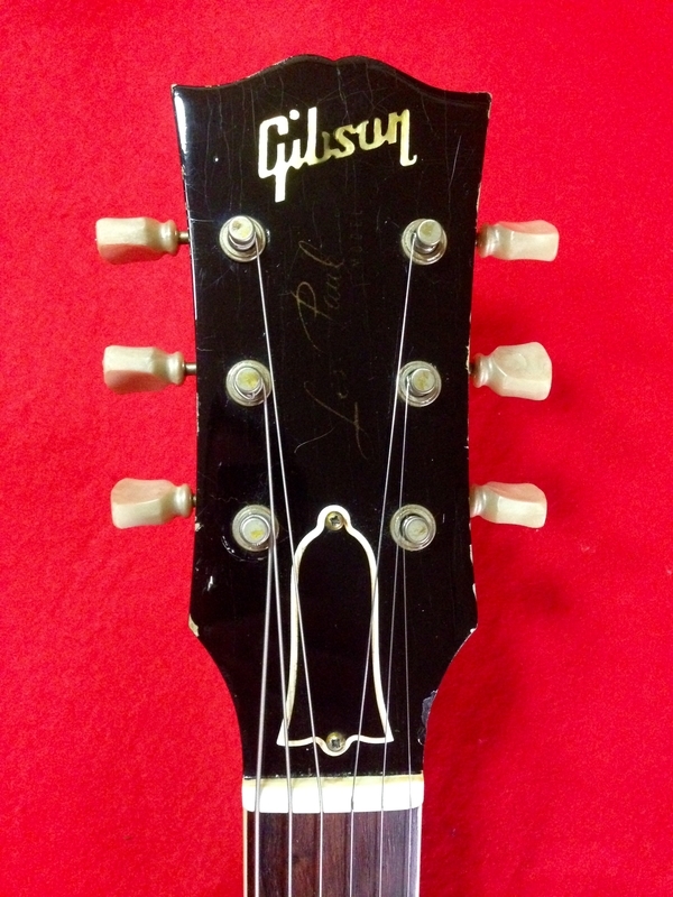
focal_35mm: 33
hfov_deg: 42.9
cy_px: 448
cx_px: 336
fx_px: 855
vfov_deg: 55.4
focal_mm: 4.12
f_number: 2.4
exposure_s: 1/17
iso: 800
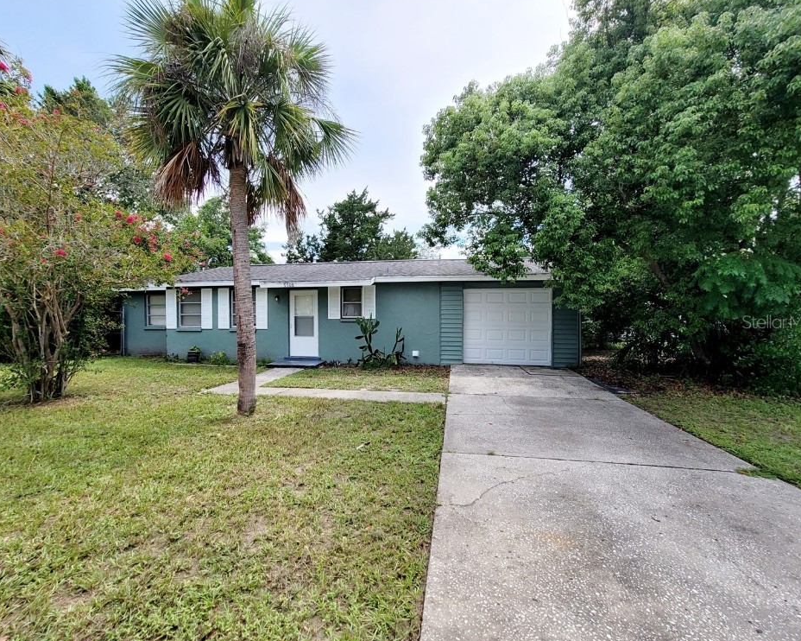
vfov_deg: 88.0
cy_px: 321
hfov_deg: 100.6
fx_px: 332
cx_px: 382
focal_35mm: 14
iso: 64
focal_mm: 2.2
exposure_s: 1/1429
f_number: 2.2
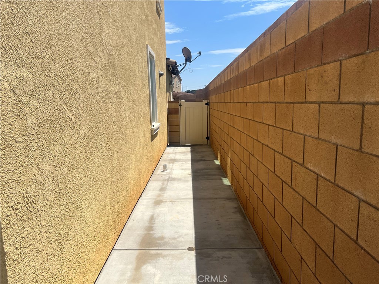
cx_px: 190
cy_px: 142
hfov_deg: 67.3
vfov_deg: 53.1
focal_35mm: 26
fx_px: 285
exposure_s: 1/6211
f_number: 1.5
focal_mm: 5.7
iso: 50
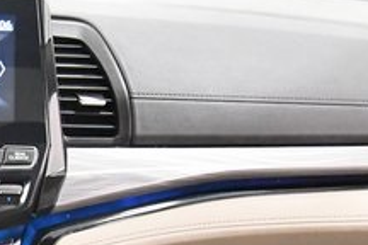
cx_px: -102
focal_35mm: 71
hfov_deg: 24.9
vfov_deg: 18.6
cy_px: 259
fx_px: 726
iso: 3200
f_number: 4.5
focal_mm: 10
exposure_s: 1/100
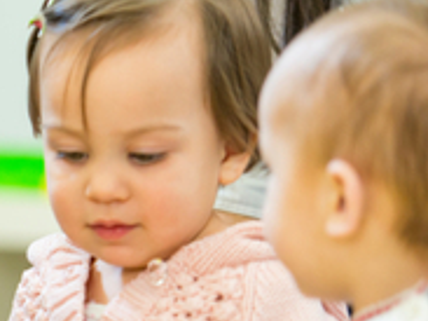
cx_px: -288
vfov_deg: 3.3
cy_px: 326
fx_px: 5610
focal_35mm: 454
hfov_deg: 4.3
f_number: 2.8
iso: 400
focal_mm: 135
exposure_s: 1/250
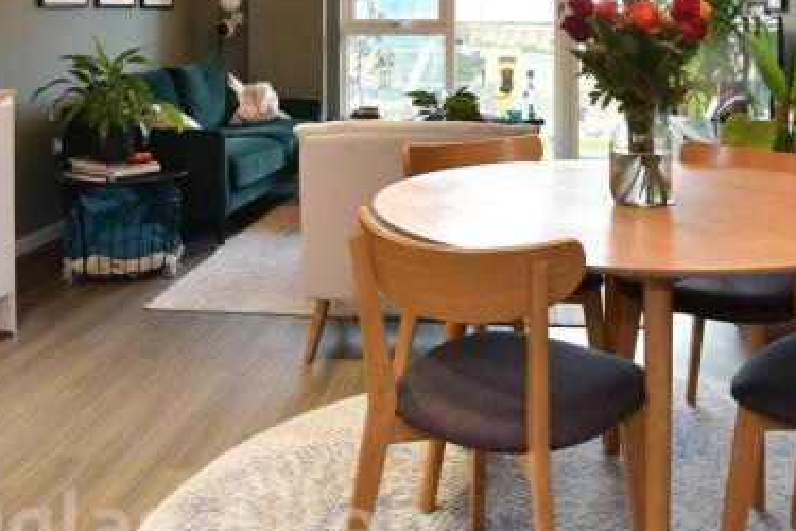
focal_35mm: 41
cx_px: 446
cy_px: 31
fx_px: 906
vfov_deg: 30.8
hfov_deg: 47.3
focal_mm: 10
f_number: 8
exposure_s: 1/4
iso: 160
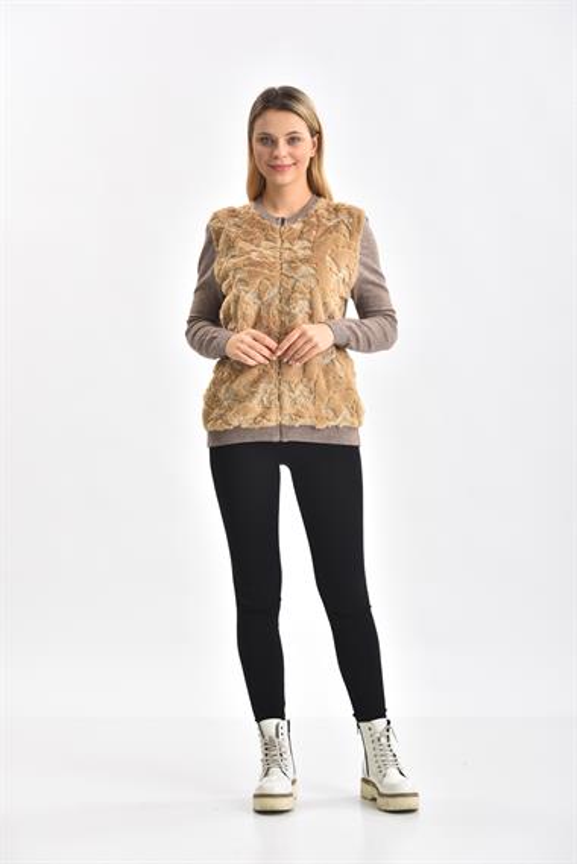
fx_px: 1873
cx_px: 288
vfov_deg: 26.0
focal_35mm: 78
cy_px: 432
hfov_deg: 17.5
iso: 100
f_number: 6.3
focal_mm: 78
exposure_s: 1/160
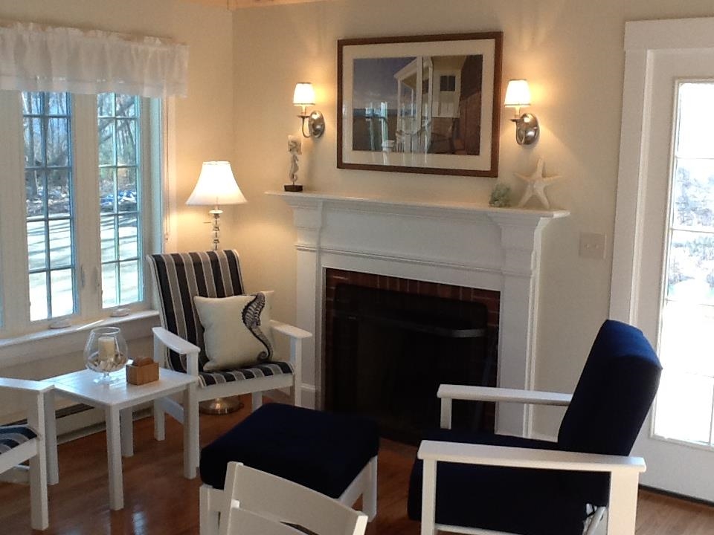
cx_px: 357
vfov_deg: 44.2
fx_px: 660
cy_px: 268
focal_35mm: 32
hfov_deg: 56.8
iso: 80
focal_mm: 2.03
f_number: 2.4
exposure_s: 1/60
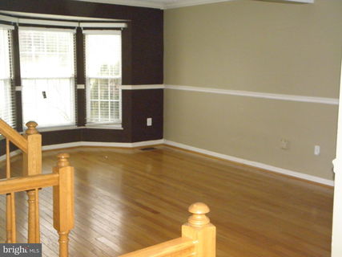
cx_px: 171
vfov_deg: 32.9
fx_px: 435
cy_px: 128
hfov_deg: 43.0
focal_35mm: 44
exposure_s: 1/100
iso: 800
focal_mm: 7.9
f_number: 3.9
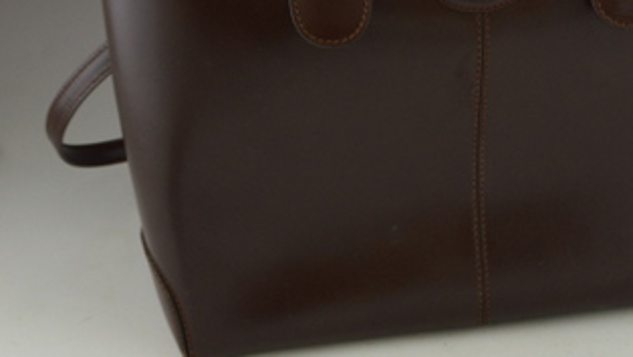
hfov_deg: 27.2
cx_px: 460
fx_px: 1293
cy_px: 14
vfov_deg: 15.5
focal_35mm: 77
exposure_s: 1/100
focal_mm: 22
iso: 400
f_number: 5
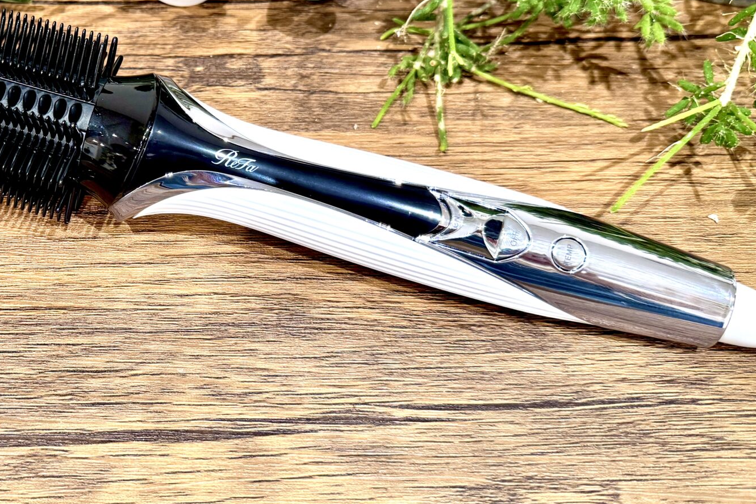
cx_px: 113
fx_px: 1008
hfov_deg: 38.9
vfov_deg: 27.8
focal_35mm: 48
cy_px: 137
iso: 200
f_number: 1.78
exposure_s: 1/93
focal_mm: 6.76
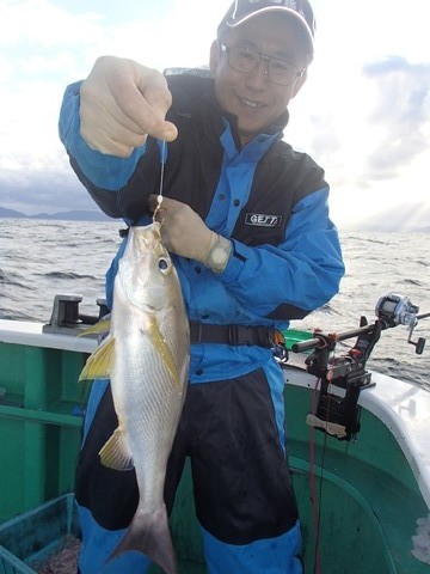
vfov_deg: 63.4
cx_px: 215
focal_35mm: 28
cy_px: 287
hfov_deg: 49.7
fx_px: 464
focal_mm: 5
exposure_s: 1/200
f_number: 3.9
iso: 100
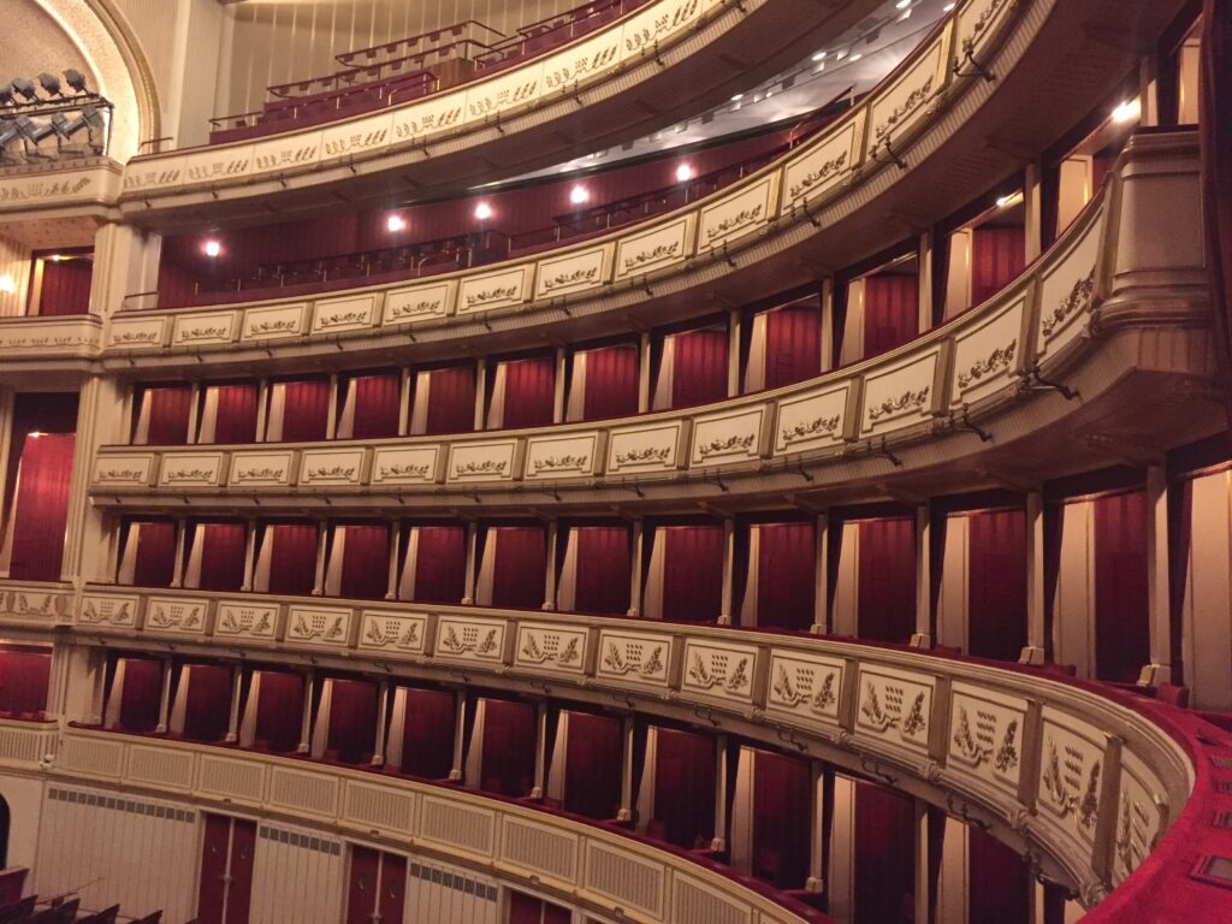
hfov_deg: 61.7
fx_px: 1032
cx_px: 616
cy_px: 462
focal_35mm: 29
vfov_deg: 48.2
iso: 400
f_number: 2.2
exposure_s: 1/17
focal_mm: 4.15
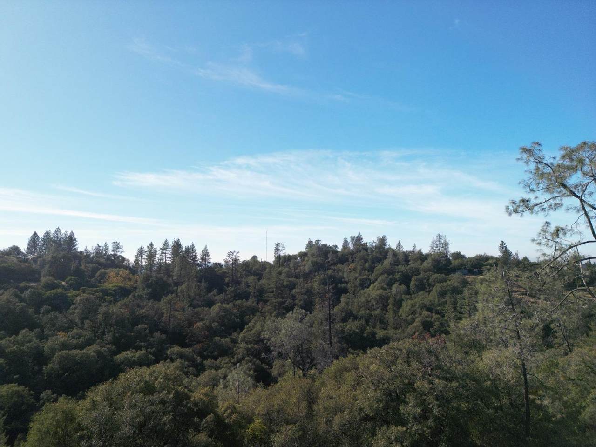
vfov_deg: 56.8
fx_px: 413
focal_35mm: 24
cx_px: 298
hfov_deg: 71.6
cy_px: 224
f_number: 1.7
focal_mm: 6.72
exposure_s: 1/1500
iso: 140
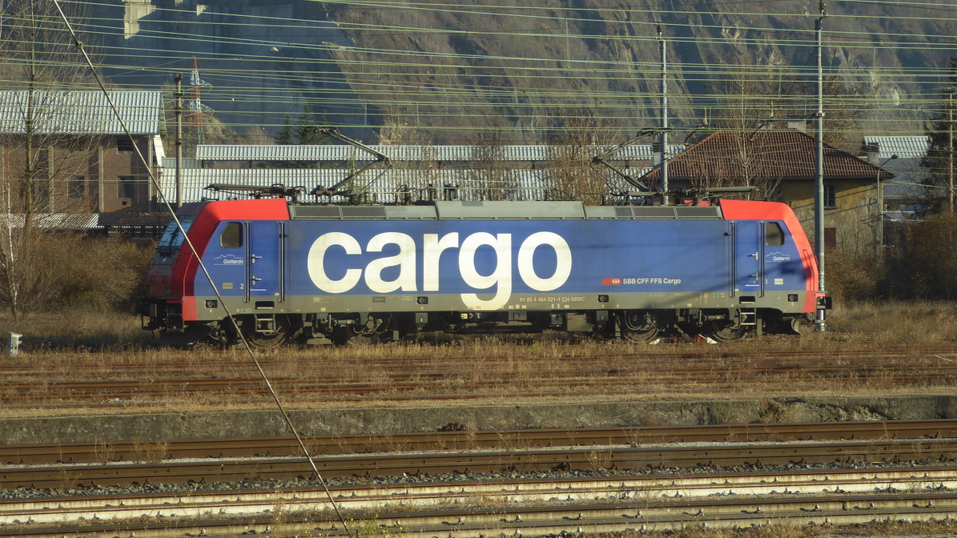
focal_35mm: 128
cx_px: 478
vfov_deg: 9.5
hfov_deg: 16.8
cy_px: 283
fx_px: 3248
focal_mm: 19
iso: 80
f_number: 5.1
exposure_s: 1/100
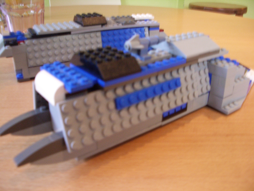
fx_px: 257
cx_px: 127
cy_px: 96
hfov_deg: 52.6
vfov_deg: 40.7
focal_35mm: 35
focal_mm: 5.8
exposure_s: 1/15
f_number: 2.6
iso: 200
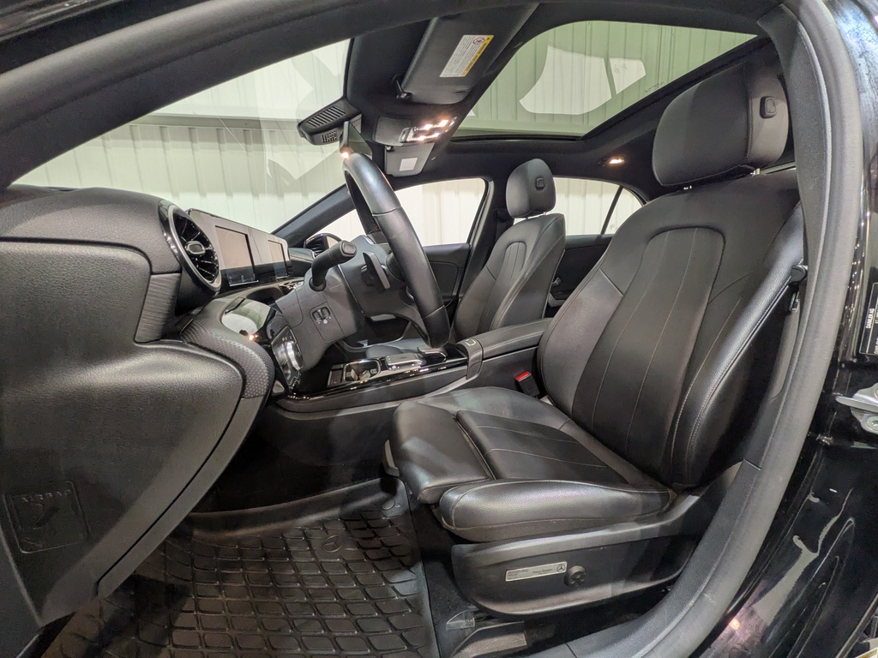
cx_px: 439
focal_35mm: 14
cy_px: 329
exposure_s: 1/40
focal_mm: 1.83
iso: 106
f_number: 2.2
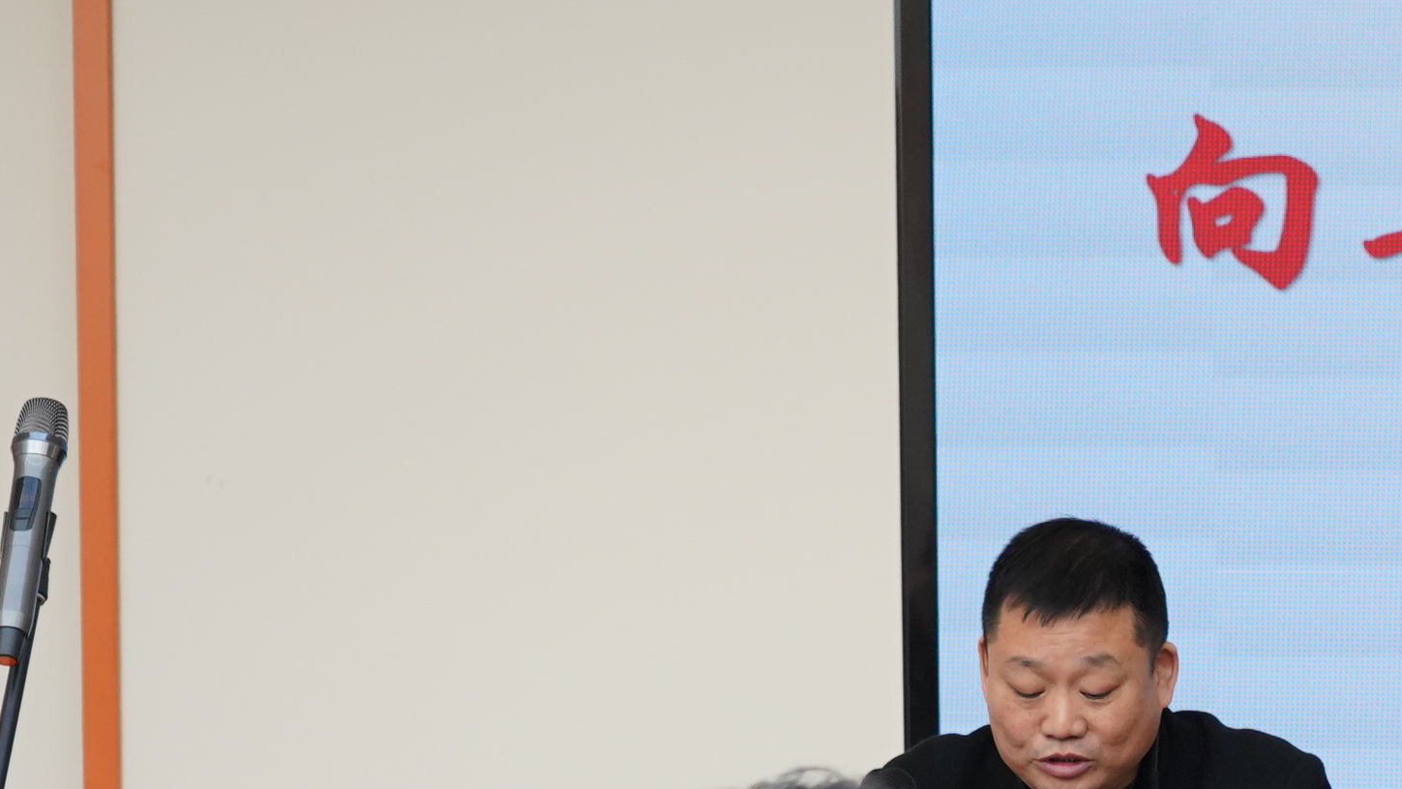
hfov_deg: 9.9
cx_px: 1972
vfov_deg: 5.7
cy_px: 757
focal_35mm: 213
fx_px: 7918
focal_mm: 57
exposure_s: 1/400
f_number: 4.5
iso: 1000
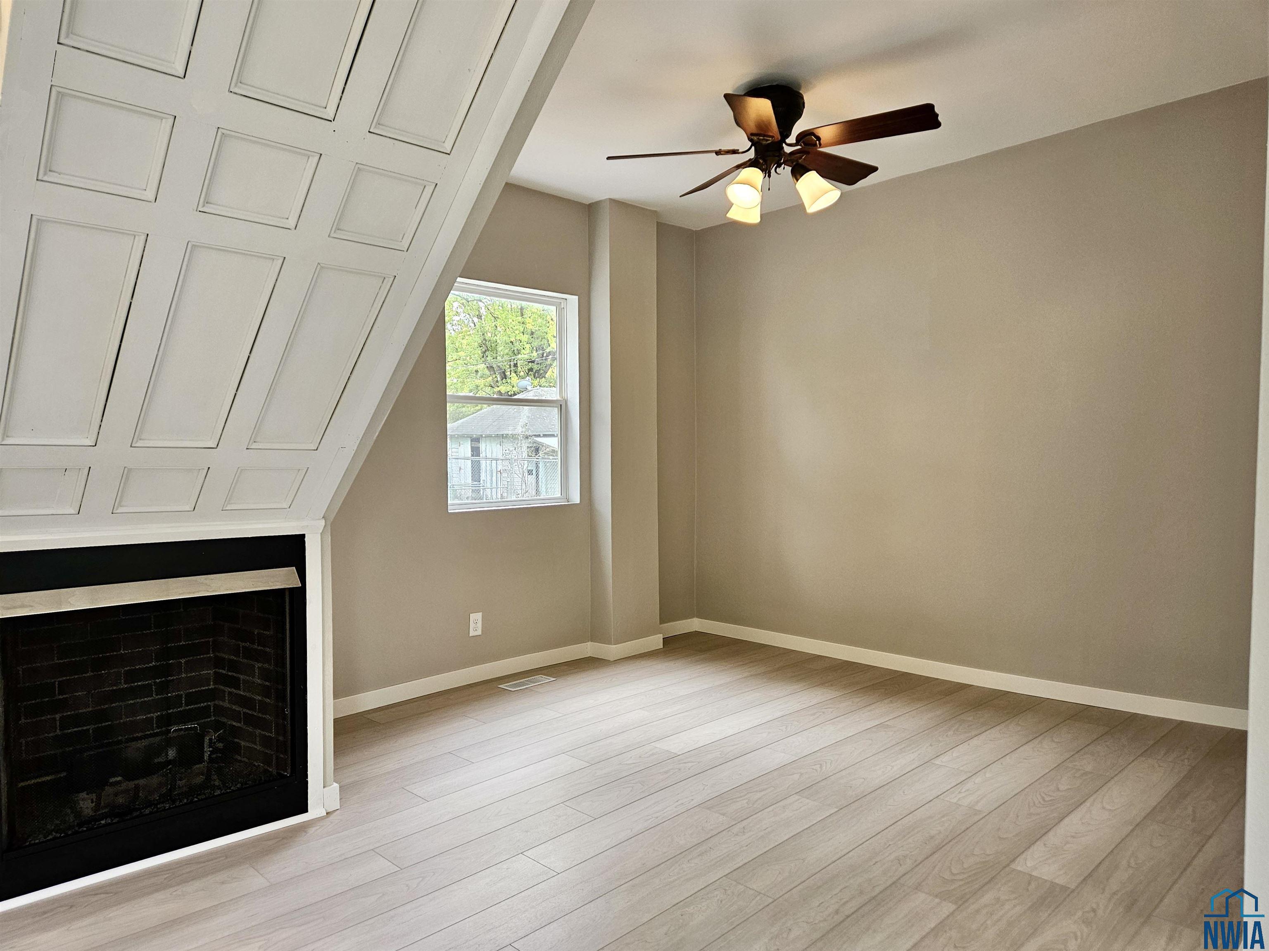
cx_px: 634
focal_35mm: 23
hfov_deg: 73.9
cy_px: 476
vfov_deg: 58.9
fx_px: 843
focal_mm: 5.4
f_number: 1.8
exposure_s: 1/120
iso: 125
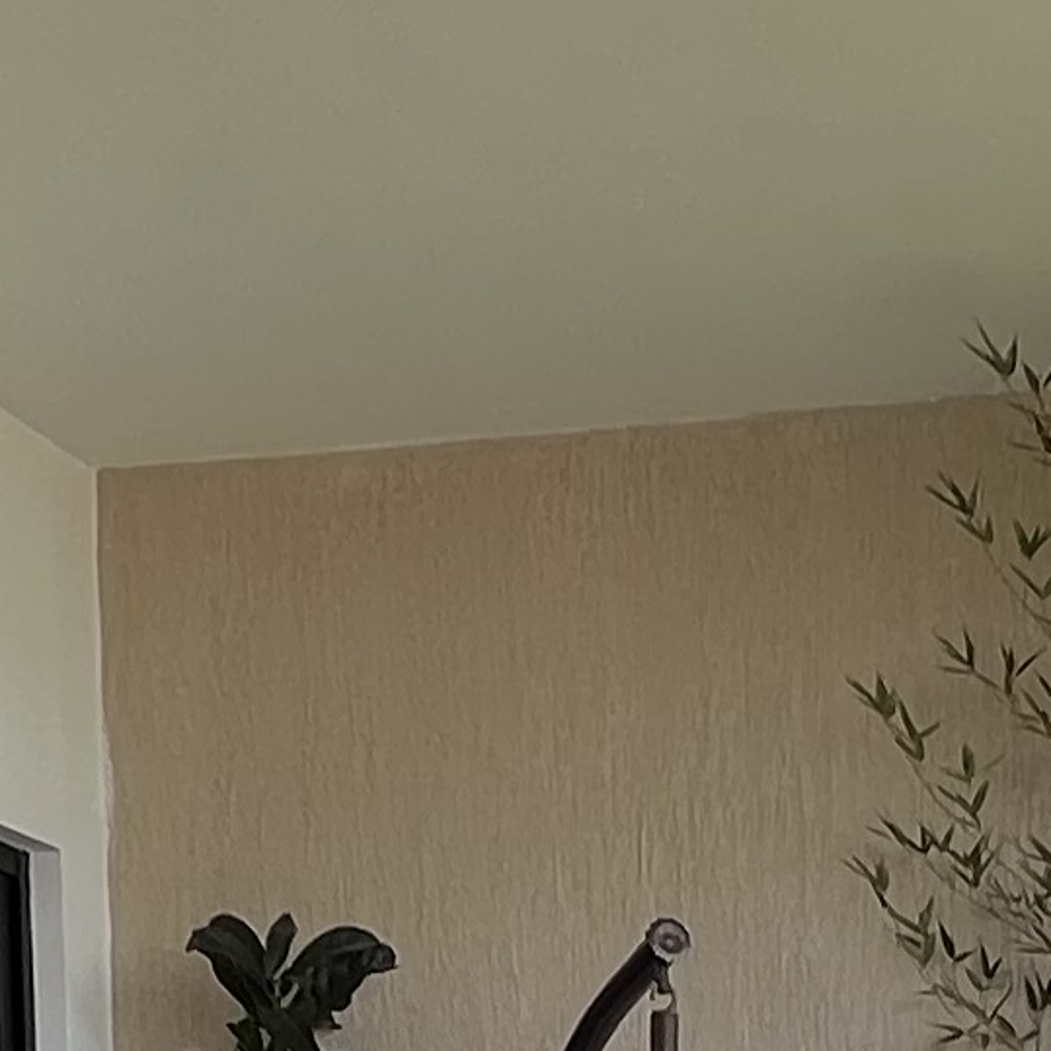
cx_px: 643
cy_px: 1732
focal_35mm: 86
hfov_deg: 20.1
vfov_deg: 17.4
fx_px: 2954
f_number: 1.8
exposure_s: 1/123
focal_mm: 1.57
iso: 32
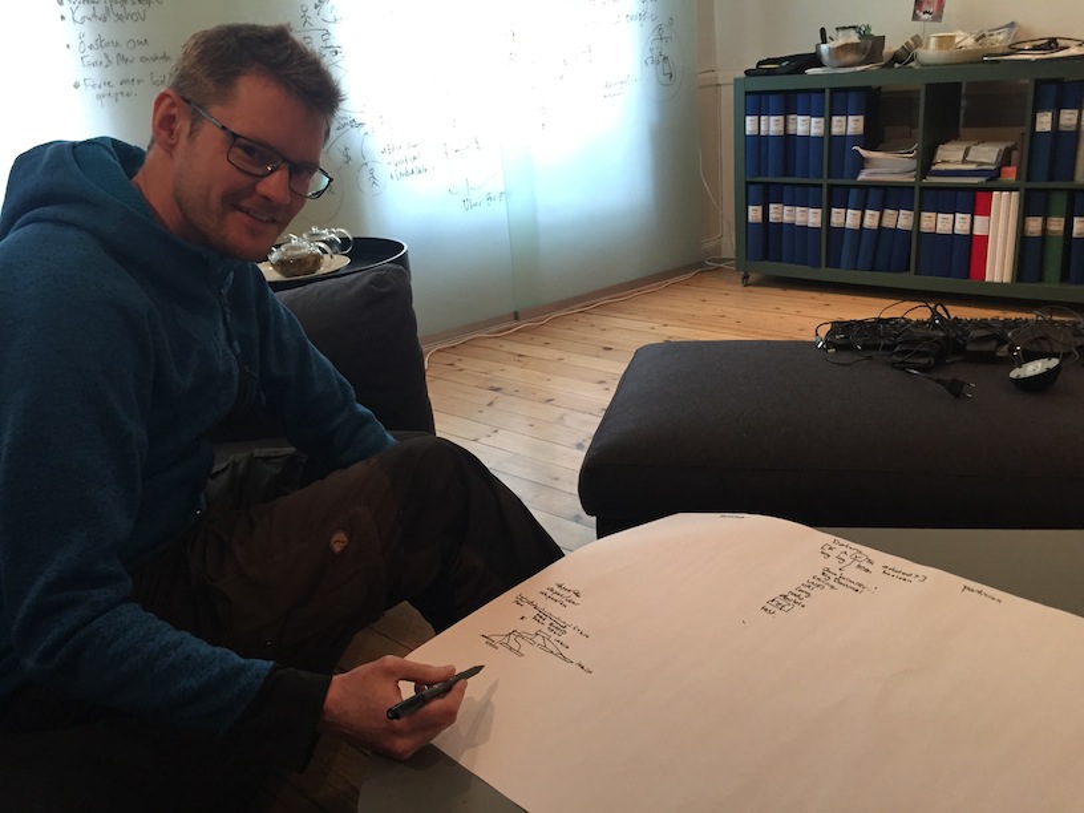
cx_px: 542
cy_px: 406
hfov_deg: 61.7
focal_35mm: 29
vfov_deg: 48.2
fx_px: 908
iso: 125
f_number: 2.2
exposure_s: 1/30
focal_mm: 4.15
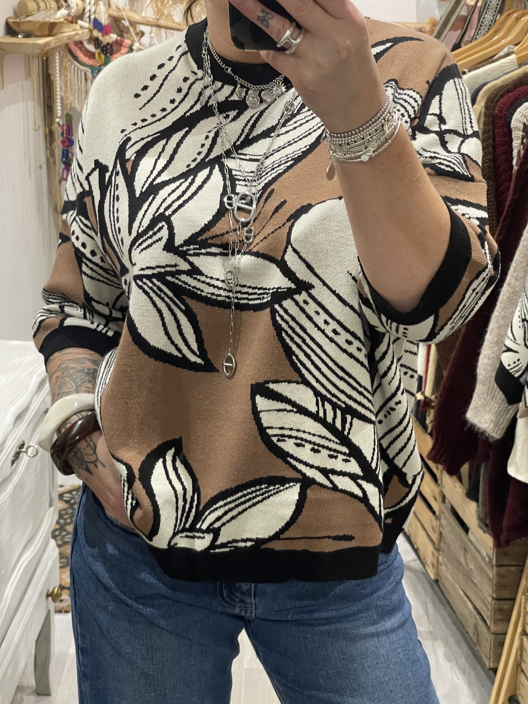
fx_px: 1302
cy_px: 352
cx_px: 264
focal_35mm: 64
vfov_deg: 30.3
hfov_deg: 22.9
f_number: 2.2
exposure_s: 1/50
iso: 400
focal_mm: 7.5
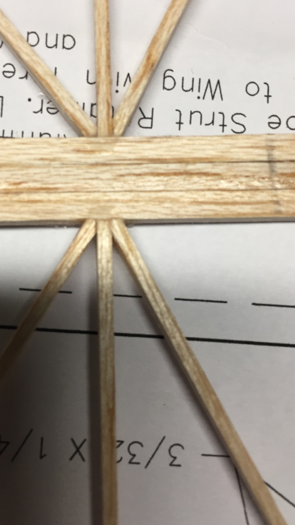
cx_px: 114
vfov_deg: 58.0
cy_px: 254
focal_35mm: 34
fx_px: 473
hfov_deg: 34.5
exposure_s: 1/40
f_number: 2.2
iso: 32
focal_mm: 4.15
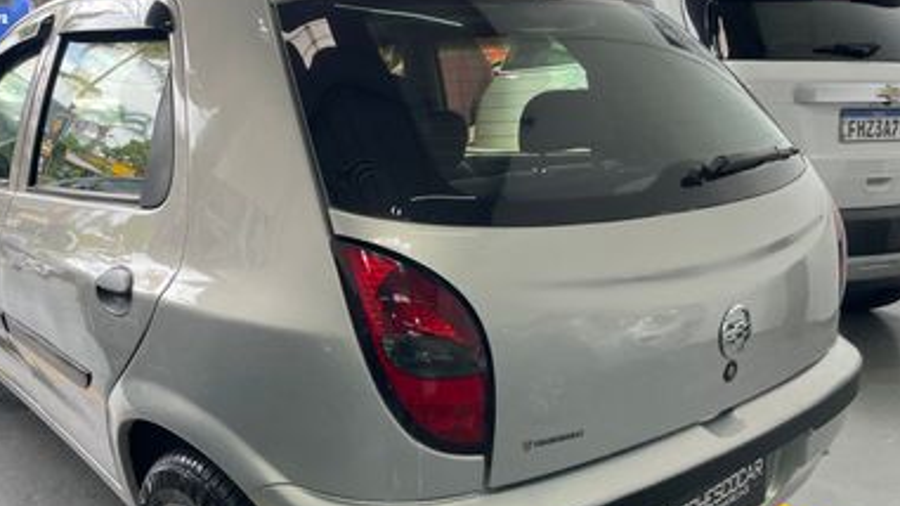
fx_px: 835
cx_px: 366
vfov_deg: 33.3
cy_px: 350
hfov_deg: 56.3
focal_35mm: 35
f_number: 1.6
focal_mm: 4.2
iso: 32
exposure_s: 1/136
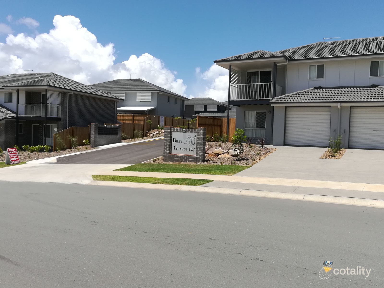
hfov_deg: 67.3
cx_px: 192
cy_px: 144
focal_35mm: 26
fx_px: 288
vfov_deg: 53.1
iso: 50
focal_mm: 3.83
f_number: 2.2
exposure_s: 1/1364
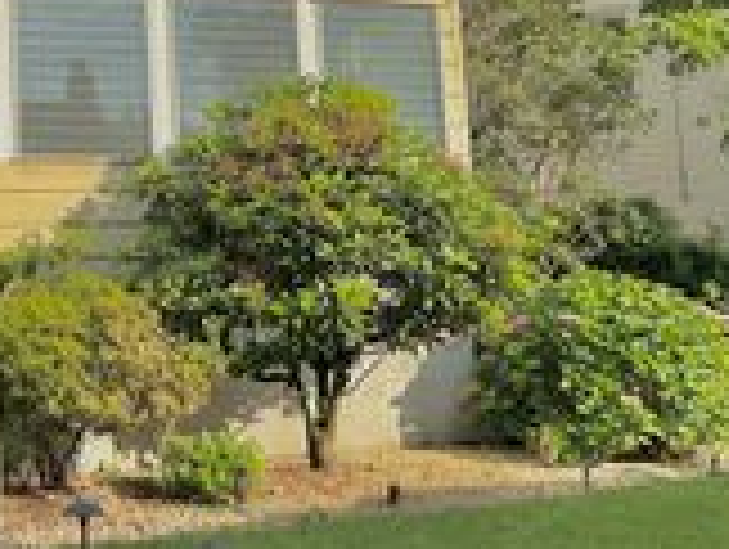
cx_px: -50
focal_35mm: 74
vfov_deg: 19.4
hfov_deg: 24.7
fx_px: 1561
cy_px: 7
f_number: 1.78
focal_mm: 6.86
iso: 80
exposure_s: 1/5000
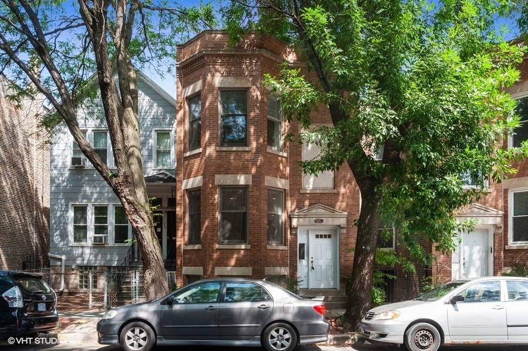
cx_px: 264
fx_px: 425
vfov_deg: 44.9
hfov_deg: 63.7
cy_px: 176
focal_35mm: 29
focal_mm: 29
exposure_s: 1/160
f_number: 8
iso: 200
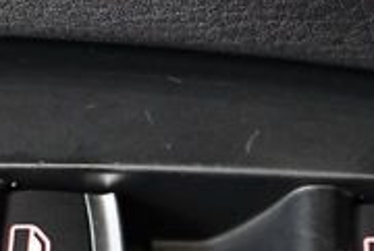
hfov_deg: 15.9
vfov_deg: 10.4
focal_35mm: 128
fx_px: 1333
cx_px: 297
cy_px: 370
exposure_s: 1/60
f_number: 3.5
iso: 3600
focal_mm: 18
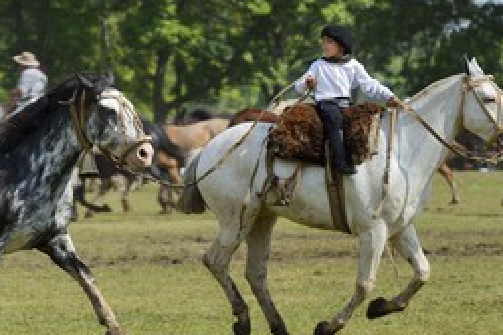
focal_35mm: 207
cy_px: 153
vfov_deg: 6.6
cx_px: 156
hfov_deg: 9.9
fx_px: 2890
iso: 100
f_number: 5
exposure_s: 1/400
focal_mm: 125
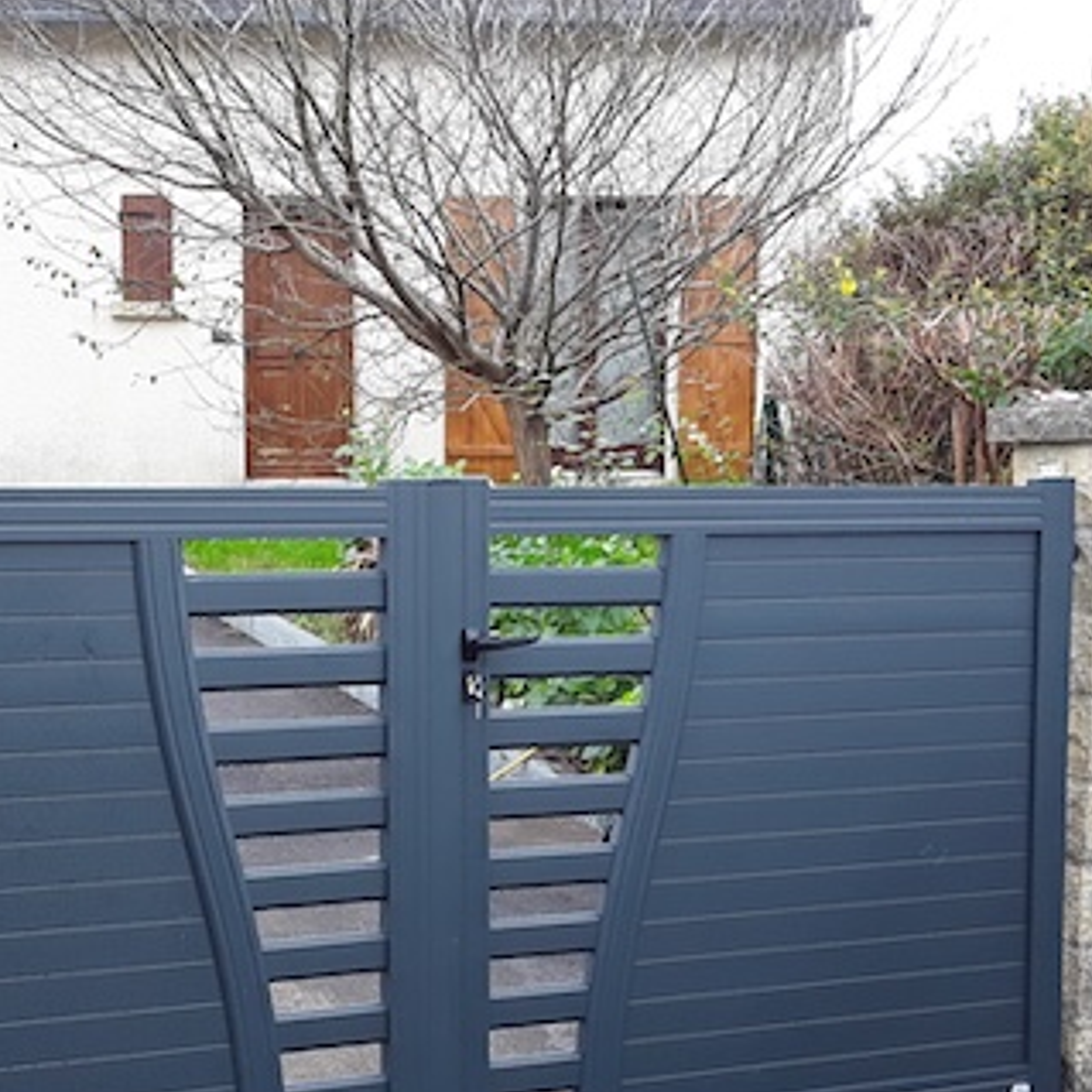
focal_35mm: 53
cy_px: 724
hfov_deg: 31.7
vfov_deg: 32.0
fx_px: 1892
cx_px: 303
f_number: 1.9
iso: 40
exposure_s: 1/207
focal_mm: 2.91
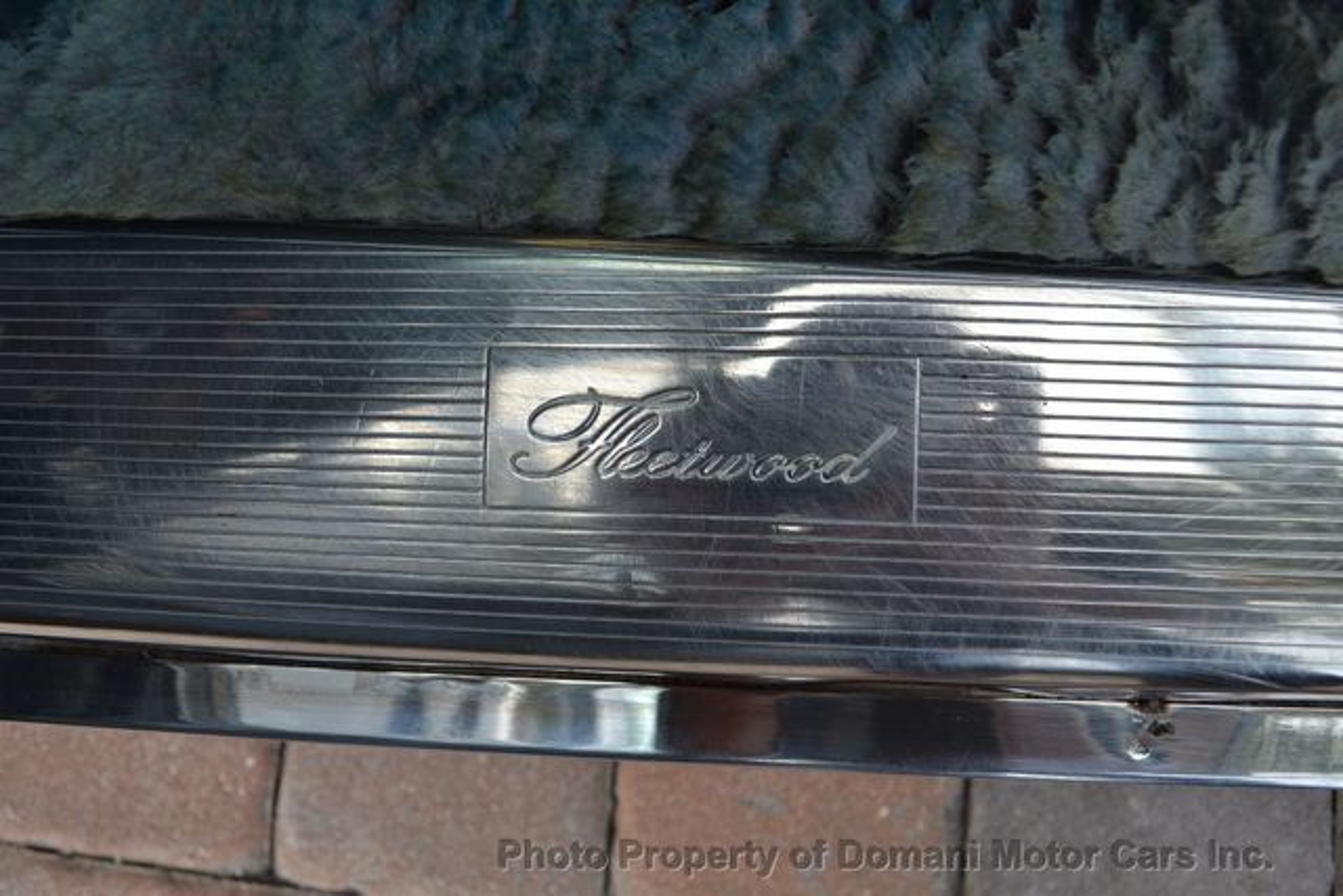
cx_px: 672
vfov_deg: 43.6
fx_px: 1119
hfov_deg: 61.9
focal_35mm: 30
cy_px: 448
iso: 100
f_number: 6.3
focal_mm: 20
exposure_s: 1/100
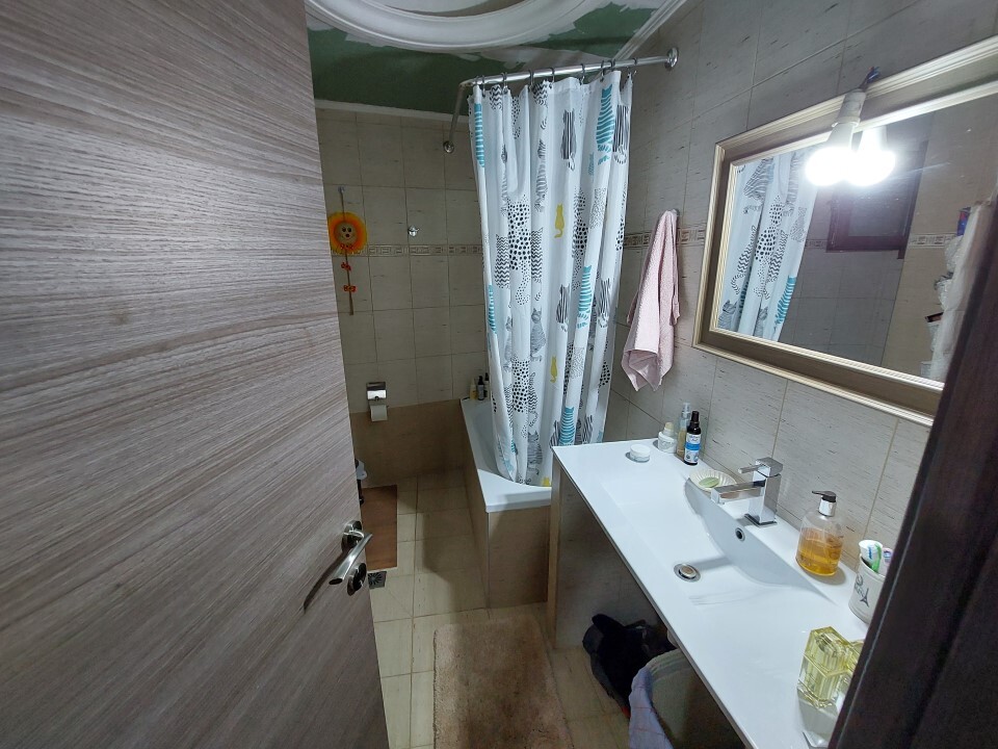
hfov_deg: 106.2
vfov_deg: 89.9
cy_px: 374
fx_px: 375
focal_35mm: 13
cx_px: 499
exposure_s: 1/50
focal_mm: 1.74
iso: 125
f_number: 2.2
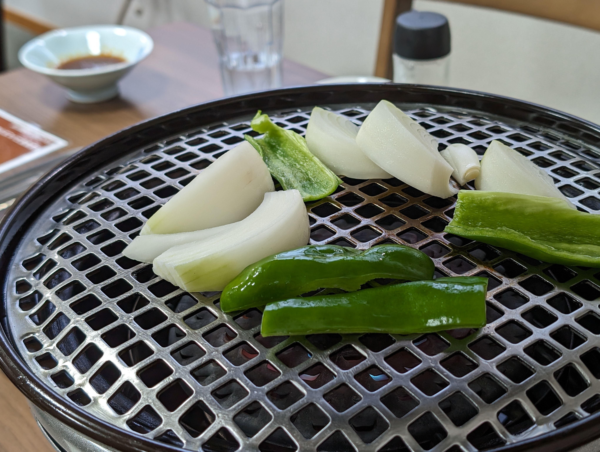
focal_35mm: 49
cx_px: 300
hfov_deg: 38.9
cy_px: 226
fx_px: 851
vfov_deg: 29.7
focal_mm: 6.9
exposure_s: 1/24
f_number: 1.68
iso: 38
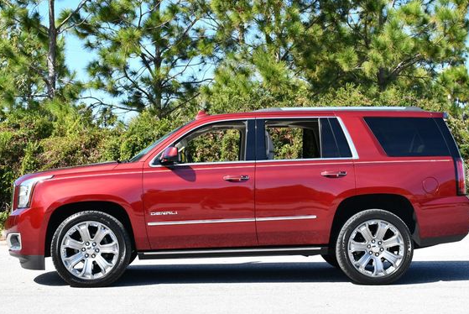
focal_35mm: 71
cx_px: 239
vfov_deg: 19.2
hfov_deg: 28.4
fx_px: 926
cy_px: 139
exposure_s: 1/250
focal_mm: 31
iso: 180
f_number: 8
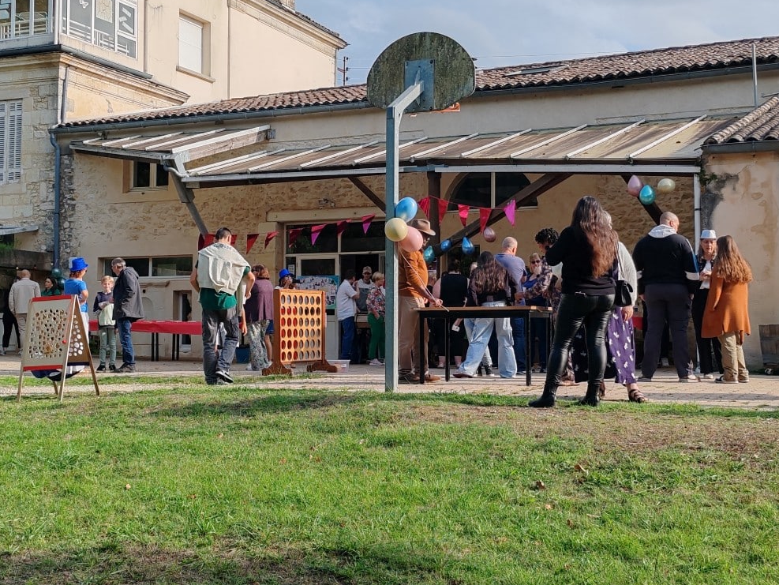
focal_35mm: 56
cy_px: 292
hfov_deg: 34.3
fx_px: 1261
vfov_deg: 26.1
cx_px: 385
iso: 50
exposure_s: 1/740
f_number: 1.9
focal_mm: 6.12
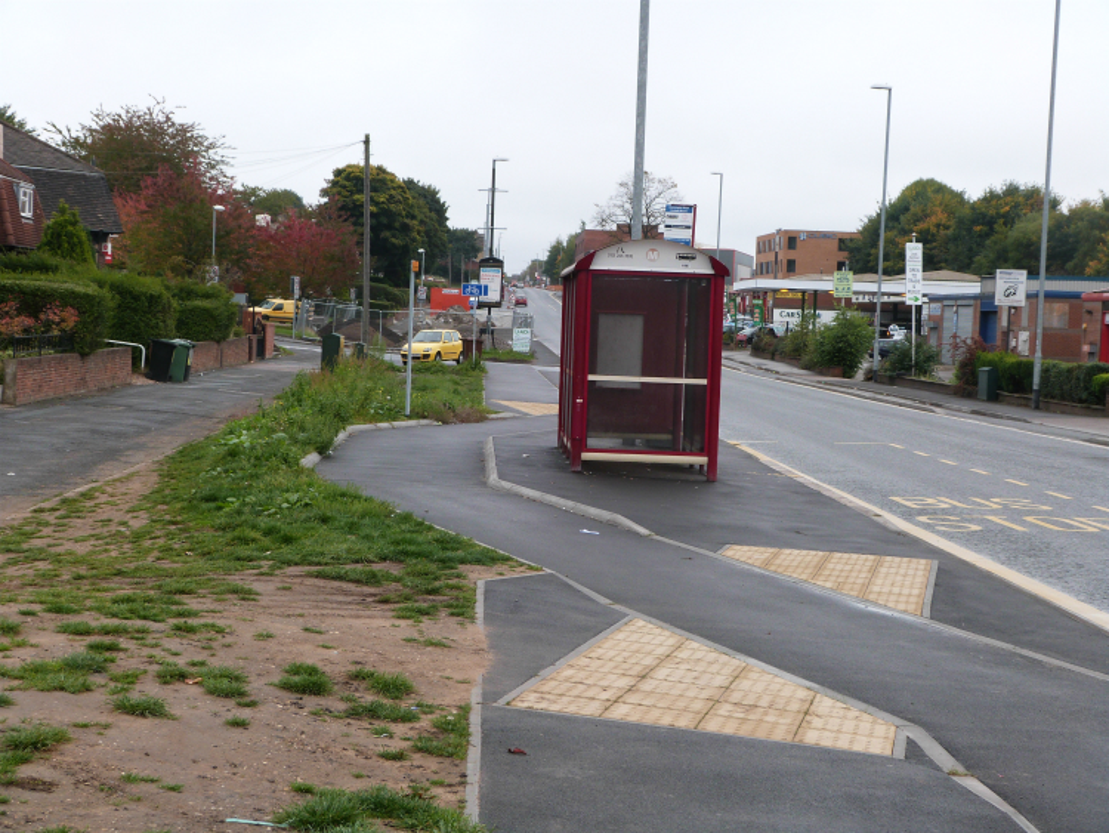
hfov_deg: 30.7
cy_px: 416
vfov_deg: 23.3
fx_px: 2019
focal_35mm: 63
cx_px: 554
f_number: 4
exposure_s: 1/160
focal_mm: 11.3
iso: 100
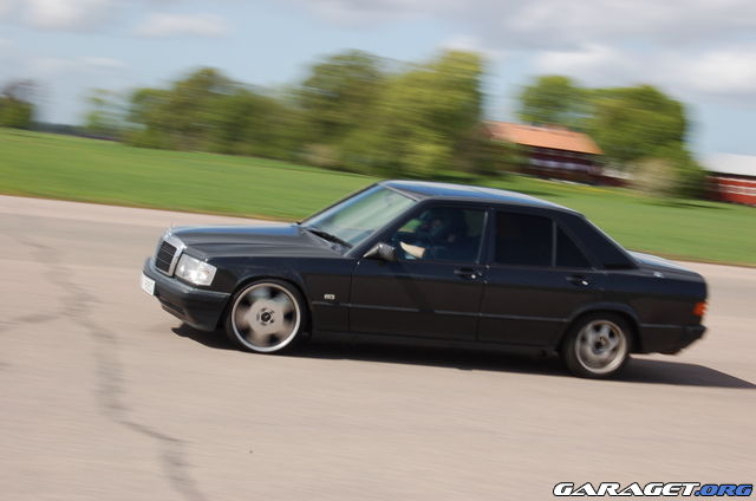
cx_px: 378
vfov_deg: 16.5
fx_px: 1729
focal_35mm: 82
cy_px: 250
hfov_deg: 24.7
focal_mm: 55
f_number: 22
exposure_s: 1/60
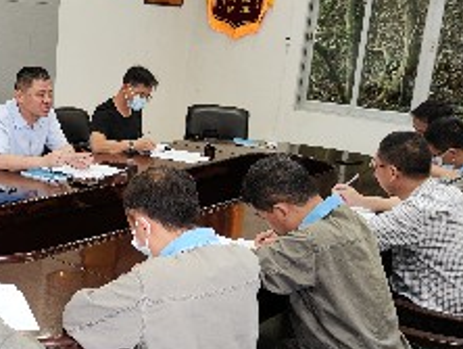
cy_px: 208
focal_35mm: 54
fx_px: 723
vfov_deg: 27.0
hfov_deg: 34.1
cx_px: 73
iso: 256
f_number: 1.88
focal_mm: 5.59
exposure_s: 1/100
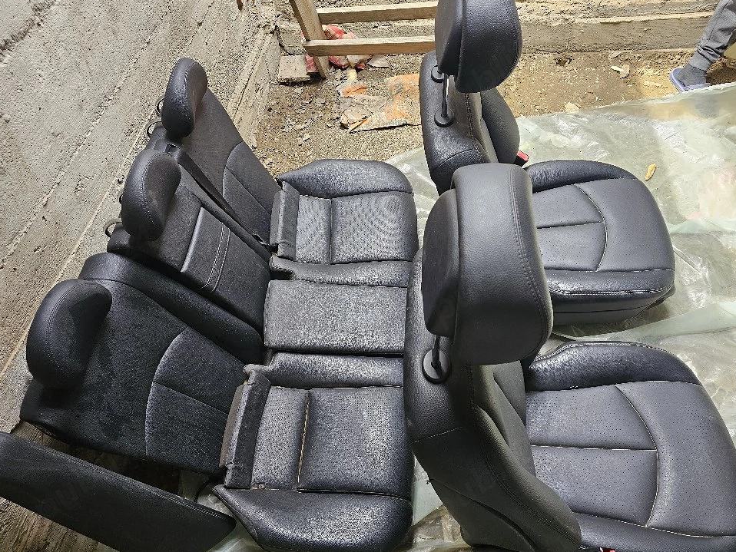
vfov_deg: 56.8
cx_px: 366
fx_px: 510
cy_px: 266
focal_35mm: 24
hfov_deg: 71.6
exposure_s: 1/101
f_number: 1.7
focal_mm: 6.3
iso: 80
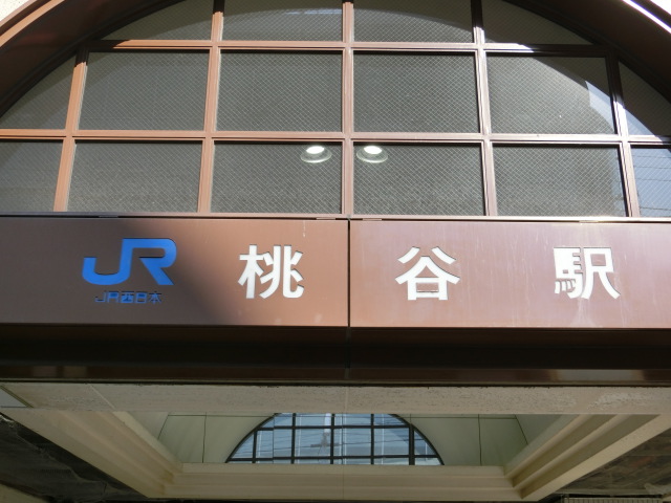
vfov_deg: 32.2
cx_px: 336
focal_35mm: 45
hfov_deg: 42.1
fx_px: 872
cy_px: 252
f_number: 4.4
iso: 80
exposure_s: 1/320
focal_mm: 8
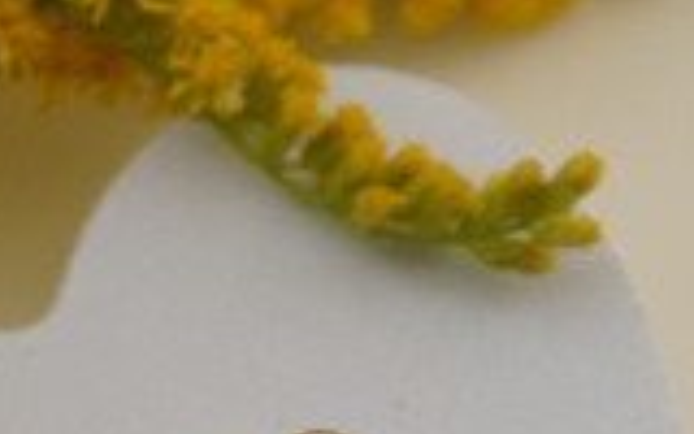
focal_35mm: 198
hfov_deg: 10.5
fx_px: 3745
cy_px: 647
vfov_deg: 6.5
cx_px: 113
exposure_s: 1/100
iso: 100
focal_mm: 46
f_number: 7.1
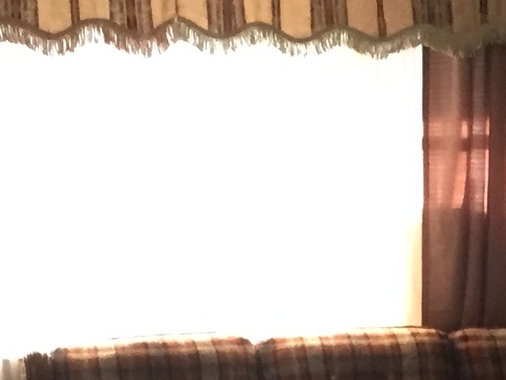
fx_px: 2062
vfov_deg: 9.9
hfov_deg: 13.7
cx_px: 536
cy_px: 700
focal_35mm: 141
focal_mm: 4.15
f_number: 2.2
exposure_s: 1/20
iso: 250
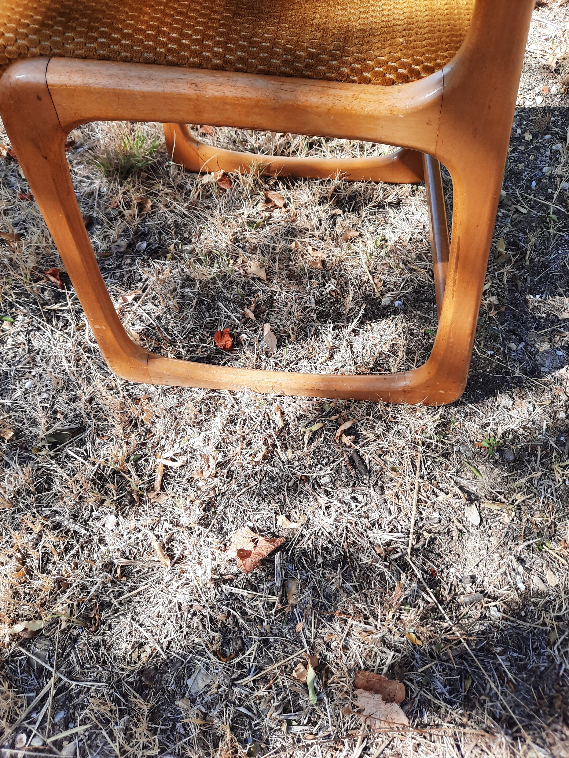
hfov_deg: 54.9
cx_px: 284
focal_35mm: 25
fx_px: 548
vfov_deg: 69.4
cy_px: 379
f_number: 2
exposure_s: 1/308
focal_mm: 4.6
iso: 32
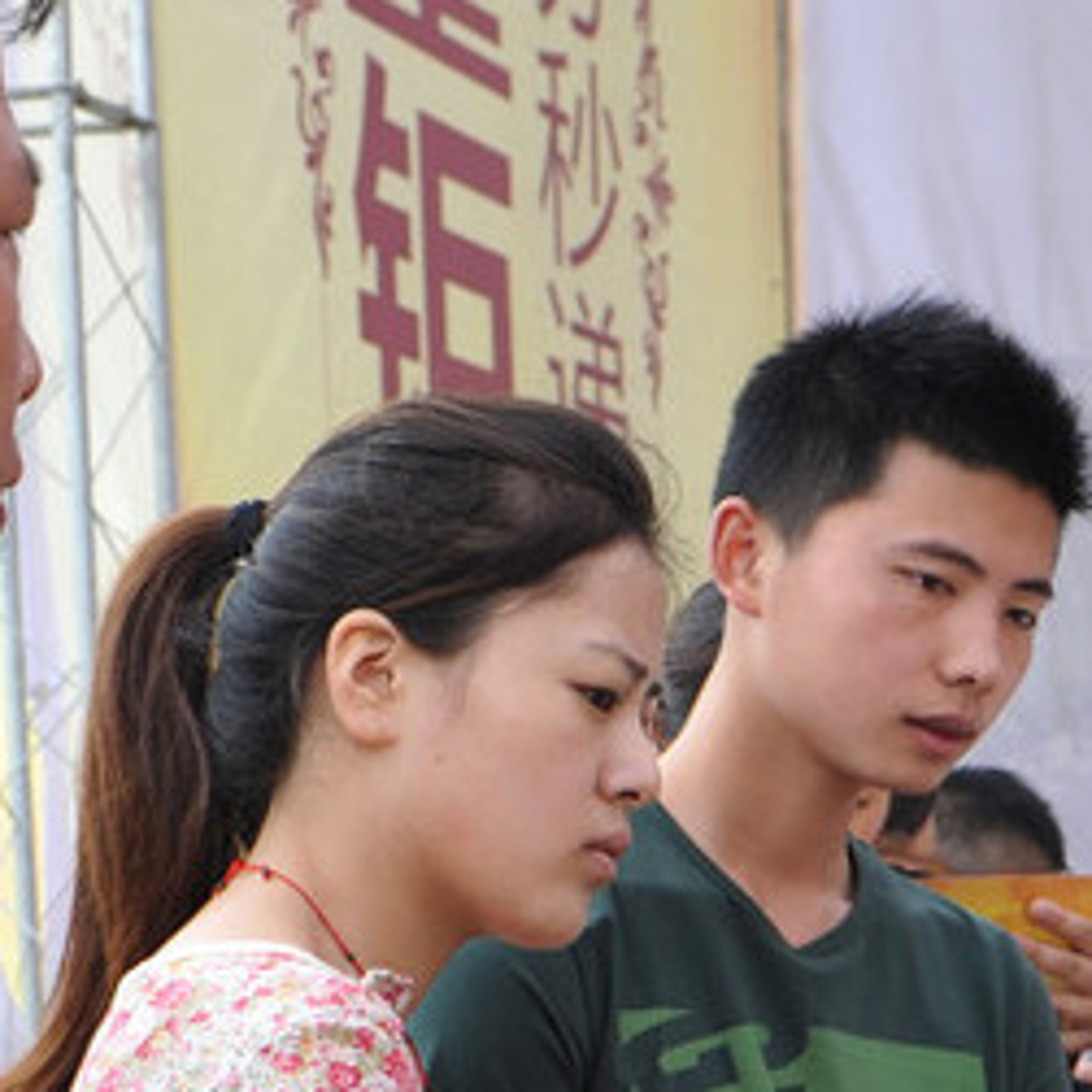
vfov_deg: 14.0
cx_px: 1305
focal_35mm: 118
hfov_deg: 14.3
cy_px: 1516
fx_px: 4211
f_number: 6.3
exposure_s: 1/160
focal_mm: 29
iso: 320
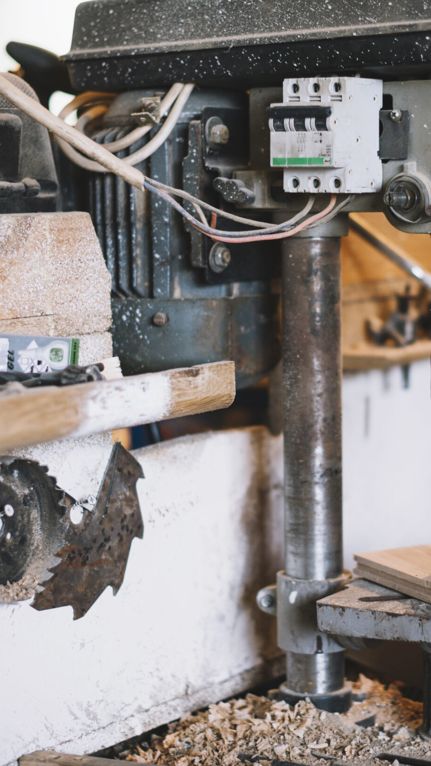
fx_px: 1666
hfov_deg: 14.7
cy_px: 379
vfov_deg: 25.9
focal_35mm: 82
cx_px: 343
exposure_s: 1/60
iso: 400
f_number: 2
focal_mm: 50
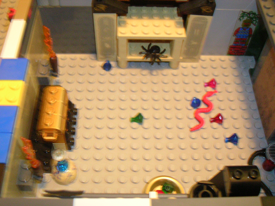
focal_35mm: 43
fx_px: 342
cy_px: 103
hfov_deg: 43.9
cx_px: 138
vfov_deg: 33.6
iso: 200
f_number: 3
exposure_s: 1/2.3
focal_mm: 6.6
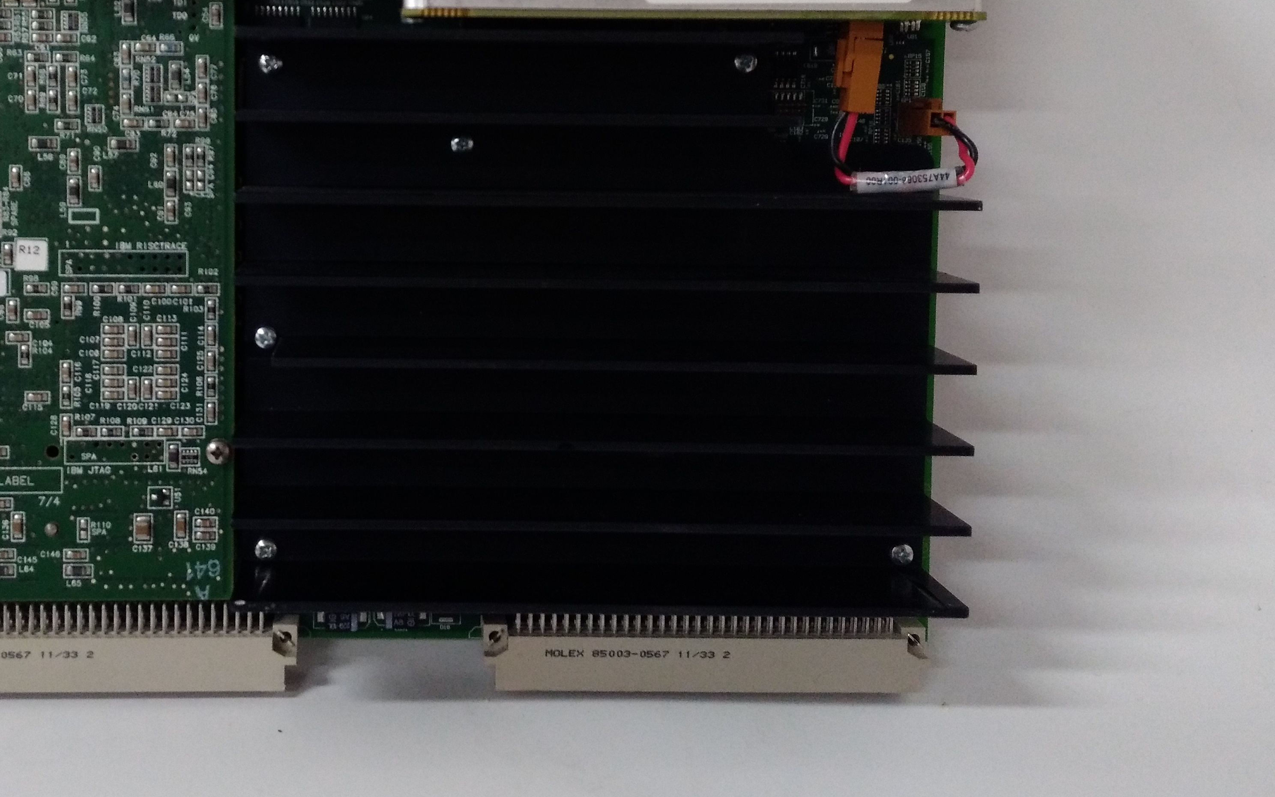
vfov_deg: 31.4
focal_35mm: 40
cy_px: 192
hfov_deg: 48.3
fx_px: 1390
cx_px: 411
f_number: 2
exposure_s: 1/33
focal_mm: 3.79
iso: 432
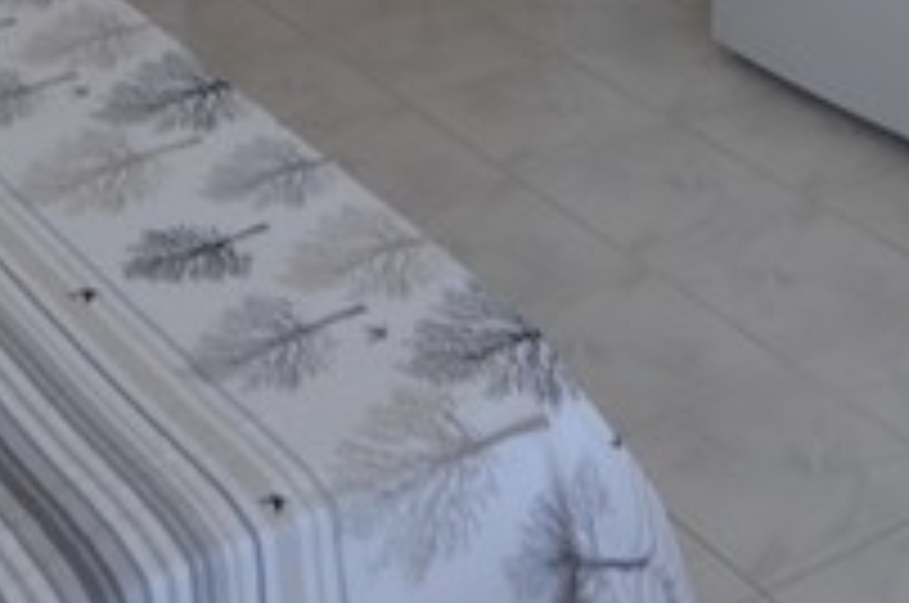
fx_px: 1916
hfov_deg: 26.7
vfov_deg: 16.5
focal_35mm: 76
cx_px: 522
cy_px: -270
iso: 400
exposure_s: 1/125
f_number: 5.6
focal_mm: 10
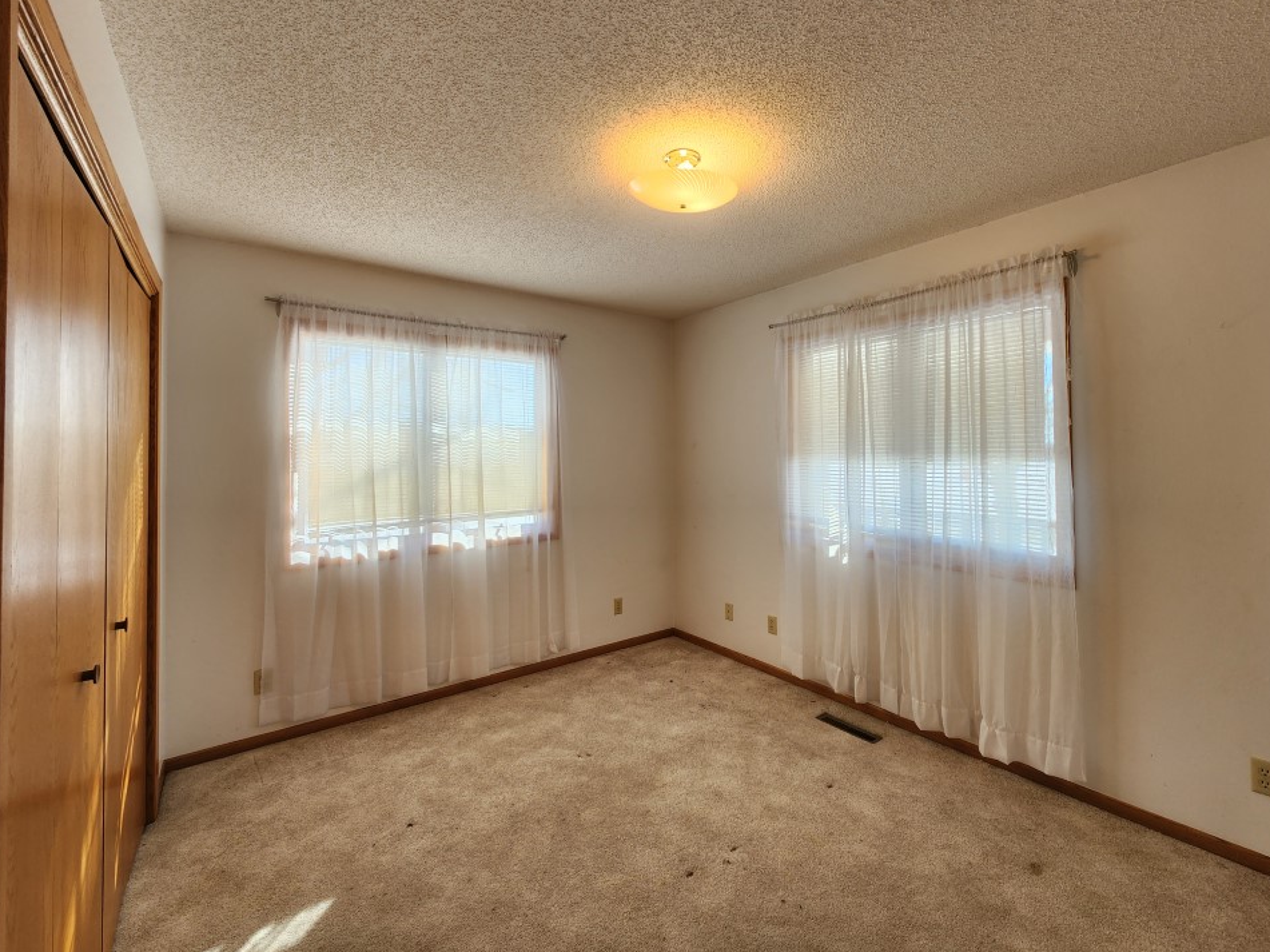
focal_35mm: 14
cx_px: 670
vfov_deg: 85.5
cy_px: 443
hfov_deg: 102.0
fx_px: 514
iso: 64
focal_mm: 2.2
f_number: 2.2
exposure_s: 1/60
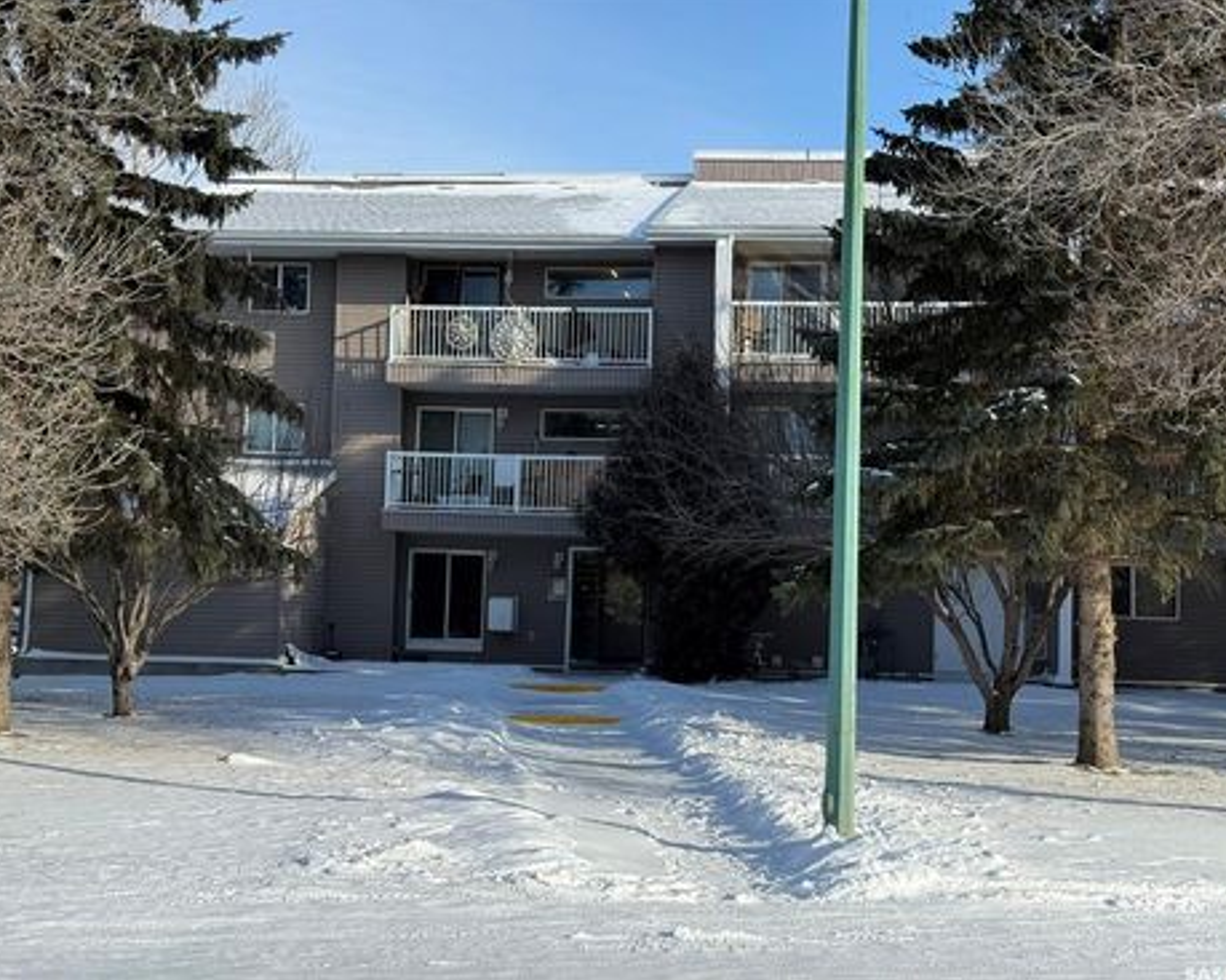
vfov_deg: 29.7
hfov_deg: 36.7
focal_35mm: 51
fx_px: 1850
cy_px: 485
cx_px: 646
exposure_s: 1/3534
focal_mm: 6.76
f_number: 1.78
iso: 64
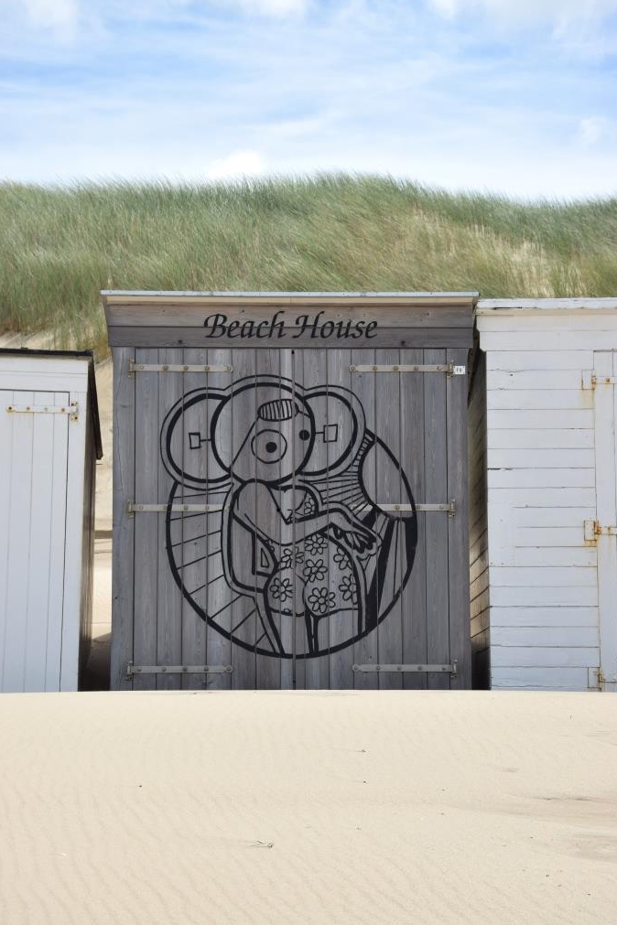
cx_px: 309
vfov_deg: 25.7
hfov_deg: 17.3
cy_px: 465
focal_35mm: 79
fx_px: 2031
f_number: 9
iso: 100
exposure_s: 1/320
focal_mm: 52
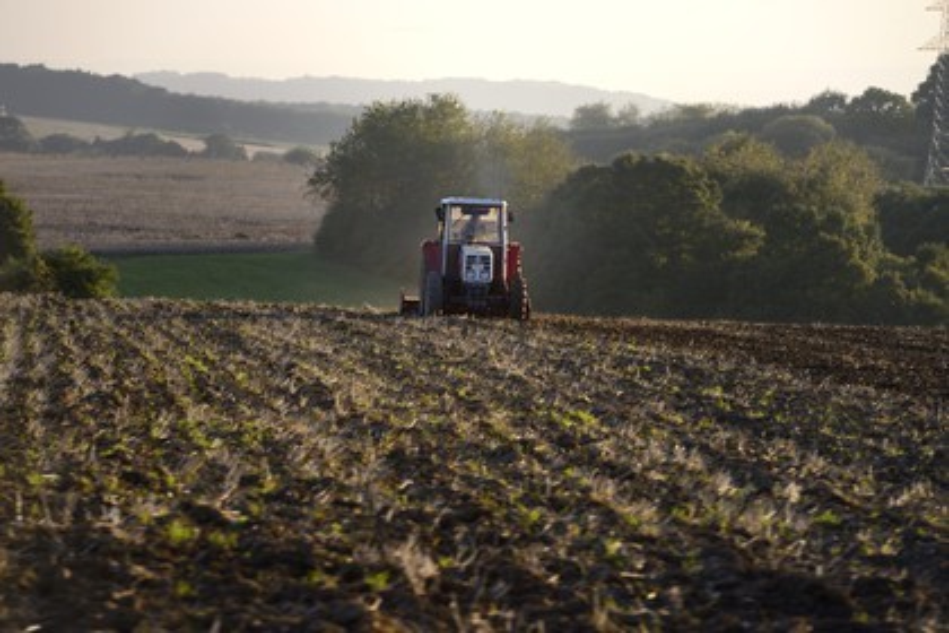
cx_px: 474
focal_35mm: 200
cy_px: 316
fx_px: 5272
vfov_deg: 6.9
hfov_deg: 10.3
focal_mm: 200
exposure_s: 1/250
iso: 200
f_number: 9
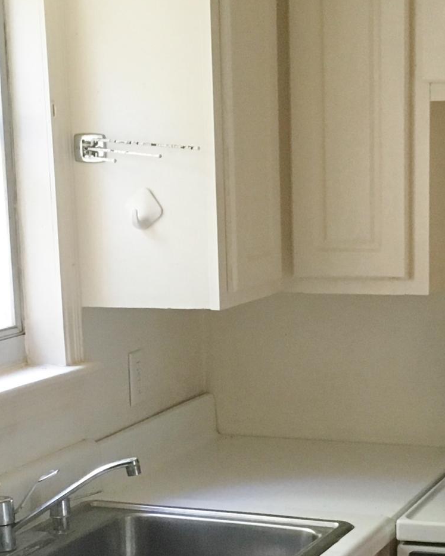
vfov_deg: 20.7
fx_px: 1497
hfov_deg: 16.9
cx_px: 301
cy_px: 485
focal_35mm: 91
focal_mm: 4.15
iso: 125
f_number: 2.2
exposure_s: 1/30
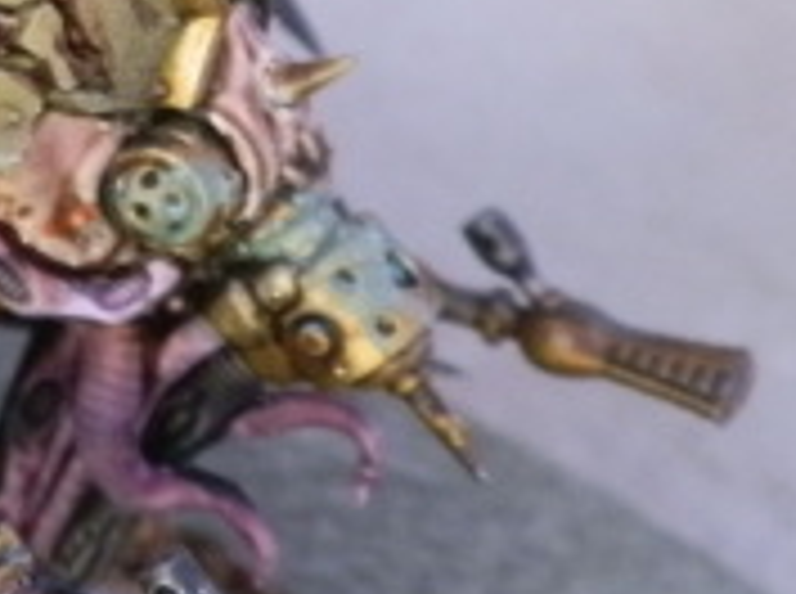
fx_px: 1951
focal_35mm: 85
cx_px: -337
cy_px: -27
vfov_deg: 16.9
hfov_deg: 20.3
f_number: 3.1
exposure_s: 1/100
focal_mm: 5
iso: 400
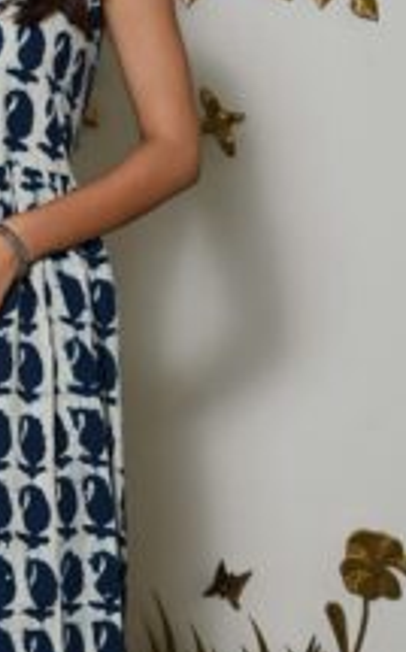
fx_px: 2448
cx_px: -91
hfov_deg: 9.3
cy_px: 315
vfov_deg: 15.2
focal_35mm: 138
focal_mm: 43
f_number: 6.3
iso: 400
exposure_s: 1/160
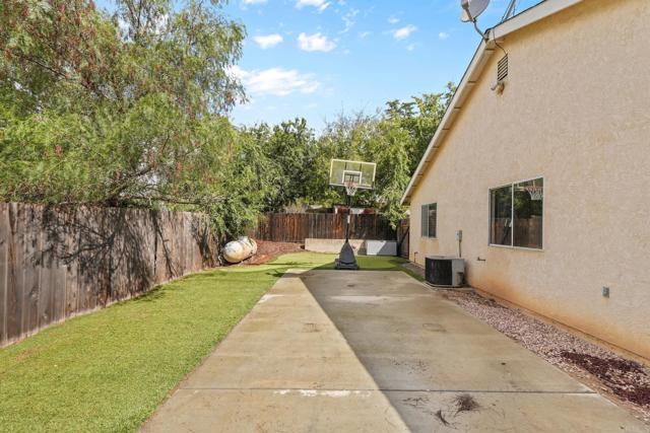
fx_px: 271
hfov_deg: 100.4
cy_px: 216
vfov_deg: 77.4
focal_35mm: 15
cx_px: 325
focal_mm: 10
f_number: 8
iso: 100
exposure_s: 1/200
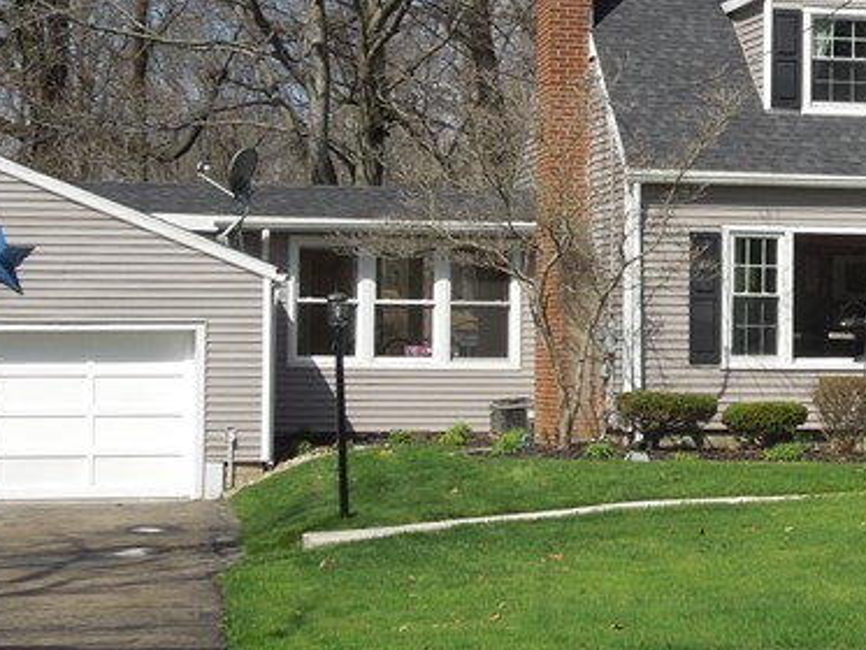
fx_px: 2678
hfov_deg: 18.1
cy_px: 204
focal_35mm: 107
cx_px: 787
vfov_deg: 13.8
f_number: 7.6
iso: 100
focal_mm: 7
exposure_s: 1/250
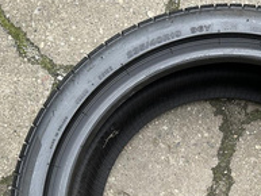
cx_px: 216
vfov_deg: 24.4
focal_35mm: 56
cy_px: 215
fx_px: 422
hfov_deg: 33.1
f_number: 1.78
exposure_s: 1/121
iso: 100
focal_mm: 6.86
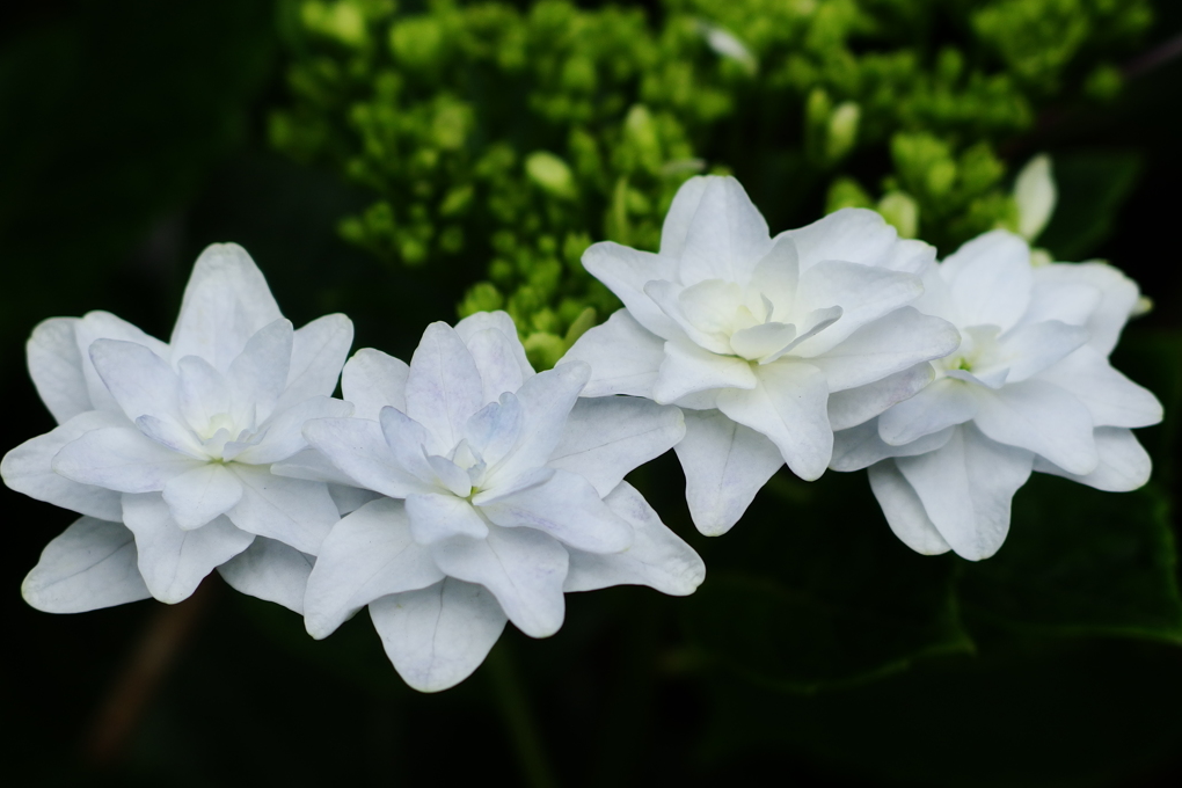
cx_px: 591
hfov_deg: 17.5
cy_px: 363
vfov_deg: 11.7
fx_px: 3841
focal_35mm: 117
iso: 100
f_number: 2.8
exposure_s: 1/500
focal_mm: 24
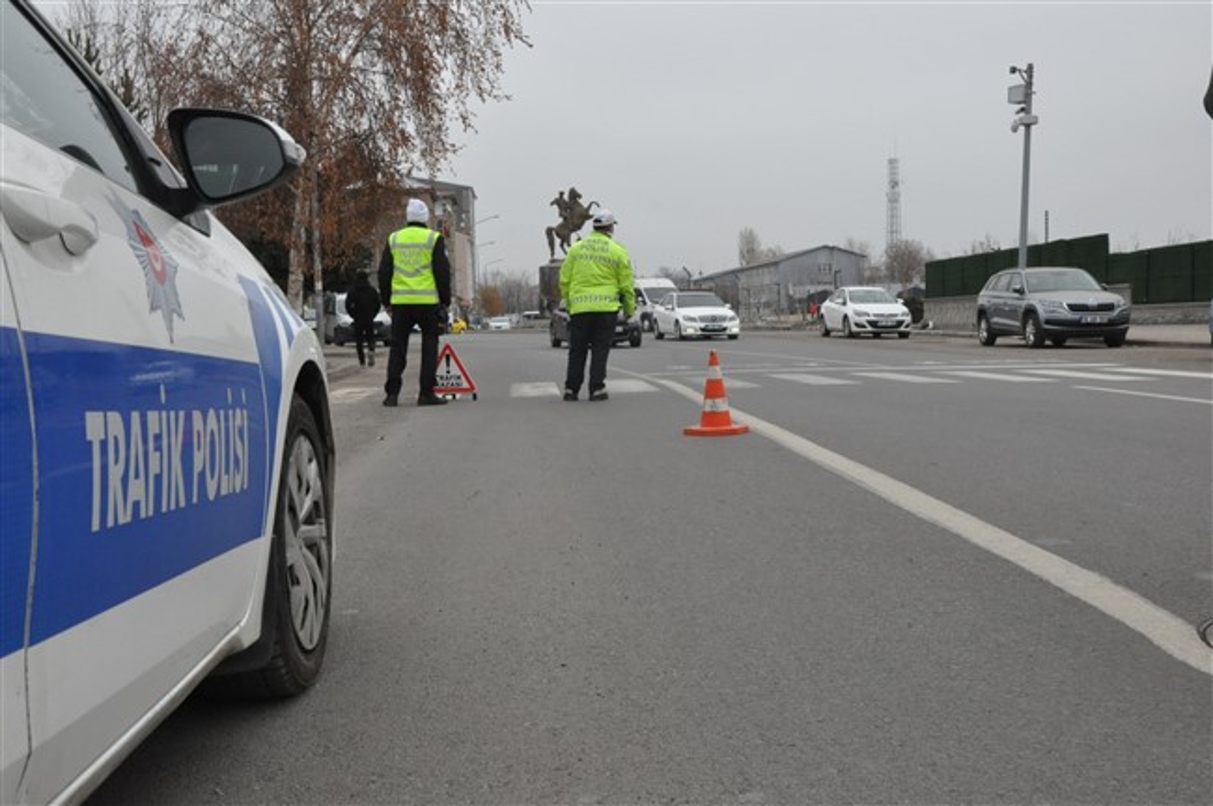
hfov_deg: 46.4
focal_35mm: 42
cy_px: 403
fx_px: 1414
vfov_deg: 31.8
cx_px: 606
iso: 1600
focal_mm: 28
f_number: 14
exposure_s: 1/200
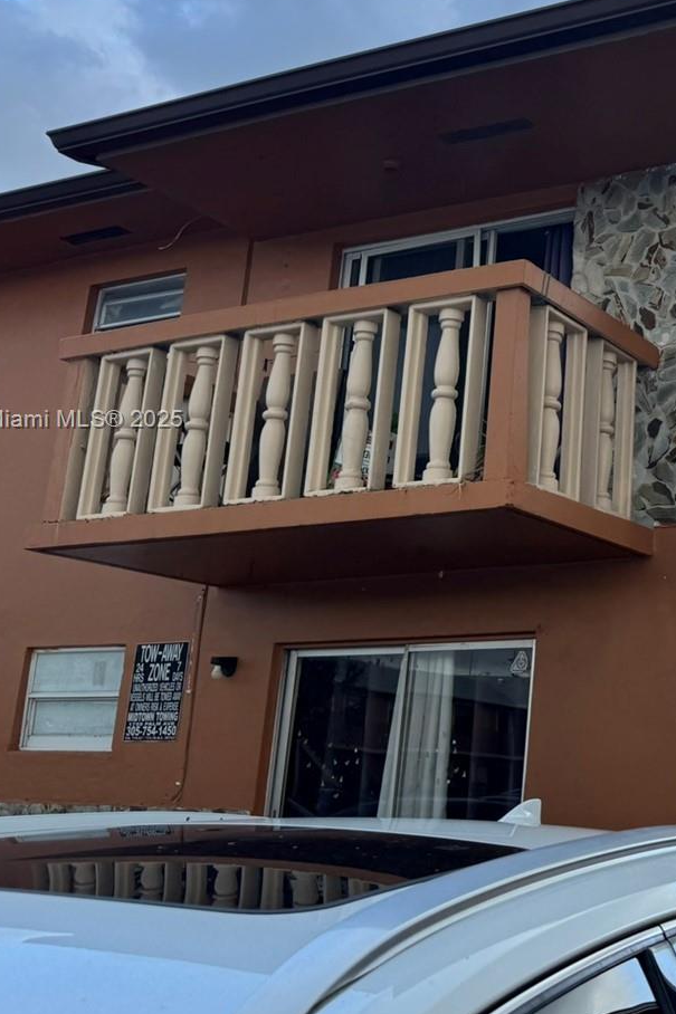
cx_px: 720
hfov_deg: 28.1
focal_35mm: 44
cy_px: 421
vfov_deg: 44.3
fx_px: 1240
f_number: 1.78
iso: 80
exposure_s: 1/341
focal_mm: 6.76
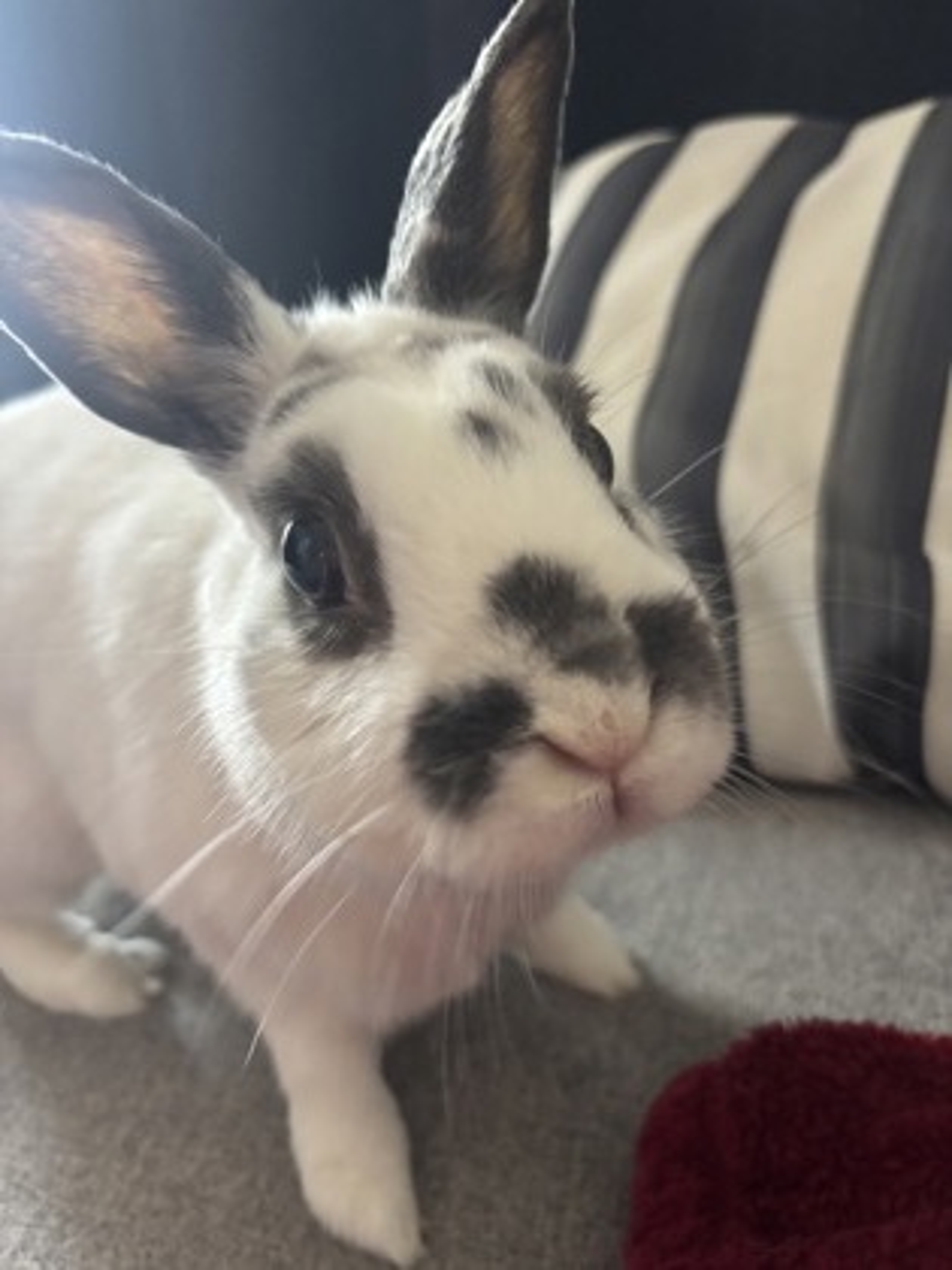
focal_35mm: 26
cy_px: 635
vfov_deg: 67.3
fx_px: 953
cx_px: 476
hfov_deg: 53.1
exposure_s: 1/44
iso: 500
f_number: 1.6
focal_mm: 5.96
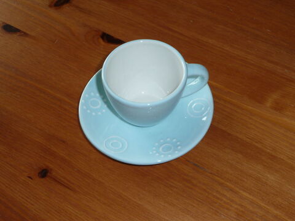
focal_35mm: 55
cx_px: 148
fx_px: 469
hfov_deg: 34.9
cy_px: 110
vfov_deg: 26.6
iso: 100
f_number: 4.3
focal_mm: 9.1
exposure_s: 1/30
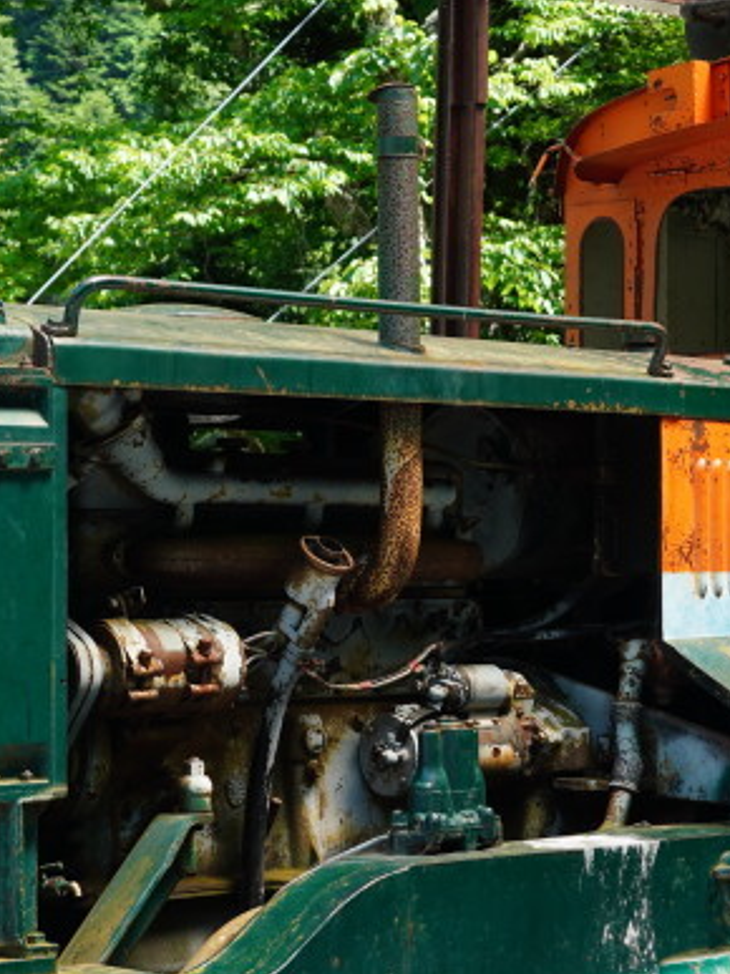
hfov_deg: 14.2
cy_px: 571
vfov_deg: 18.8
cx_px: 423
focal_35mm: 104
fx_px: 2937
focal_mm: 25
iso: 100
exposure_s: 1/80
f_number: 5.6
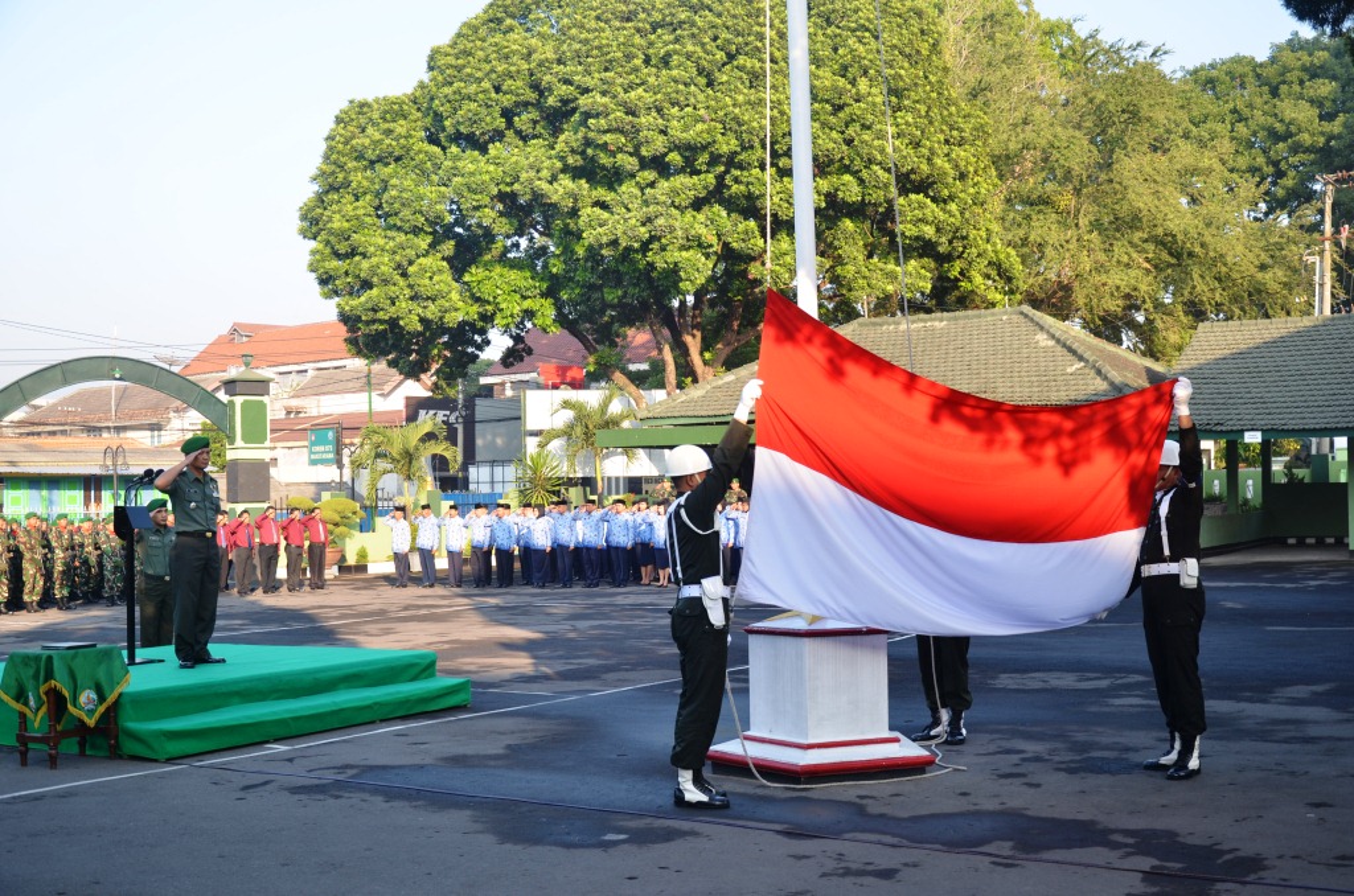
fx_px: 1576
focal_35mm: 42
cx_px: 677
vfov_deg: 31.7
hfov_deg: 46.5
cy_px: 448
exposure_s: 1/100
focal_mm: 28
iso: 100
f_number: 5
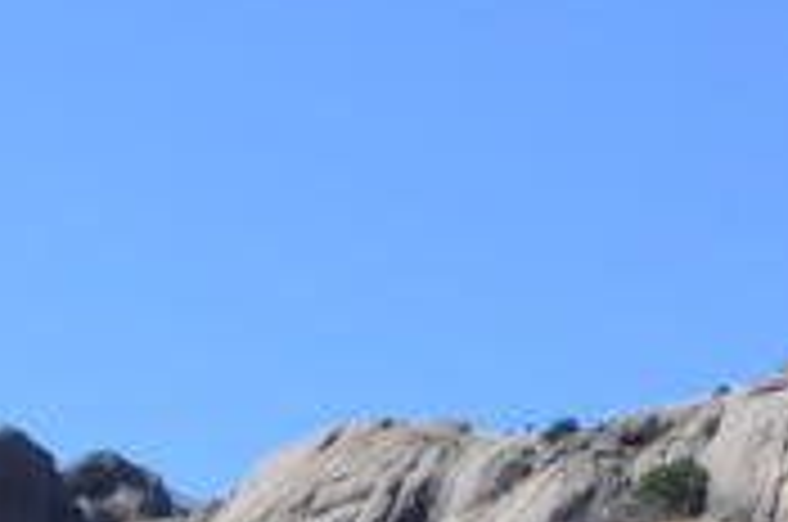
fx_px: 3845
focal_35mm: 176
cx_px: 1216
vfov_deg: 7.5
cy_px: 934
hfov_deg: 11.2
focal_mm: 20
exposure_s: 1/160
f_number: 6.3
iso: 100
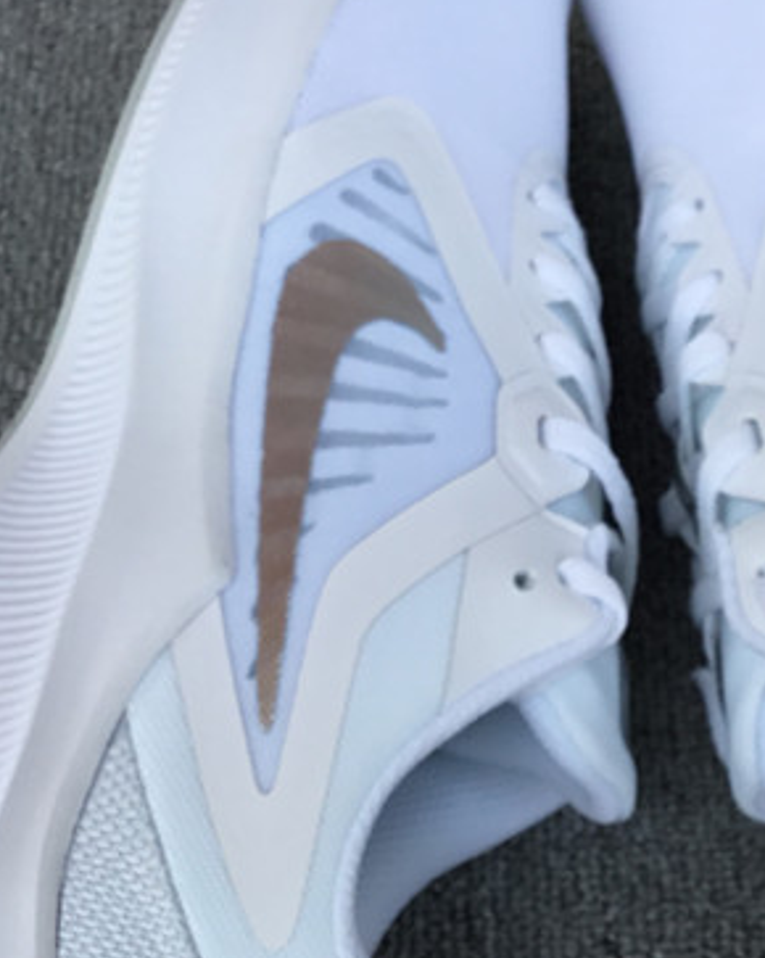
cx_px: 525
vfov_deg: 25.4
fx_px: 2124
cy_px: 431
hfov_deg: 20.3
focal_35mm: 75
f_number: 2.4
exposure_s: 1/566
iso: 25
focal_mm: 3.3
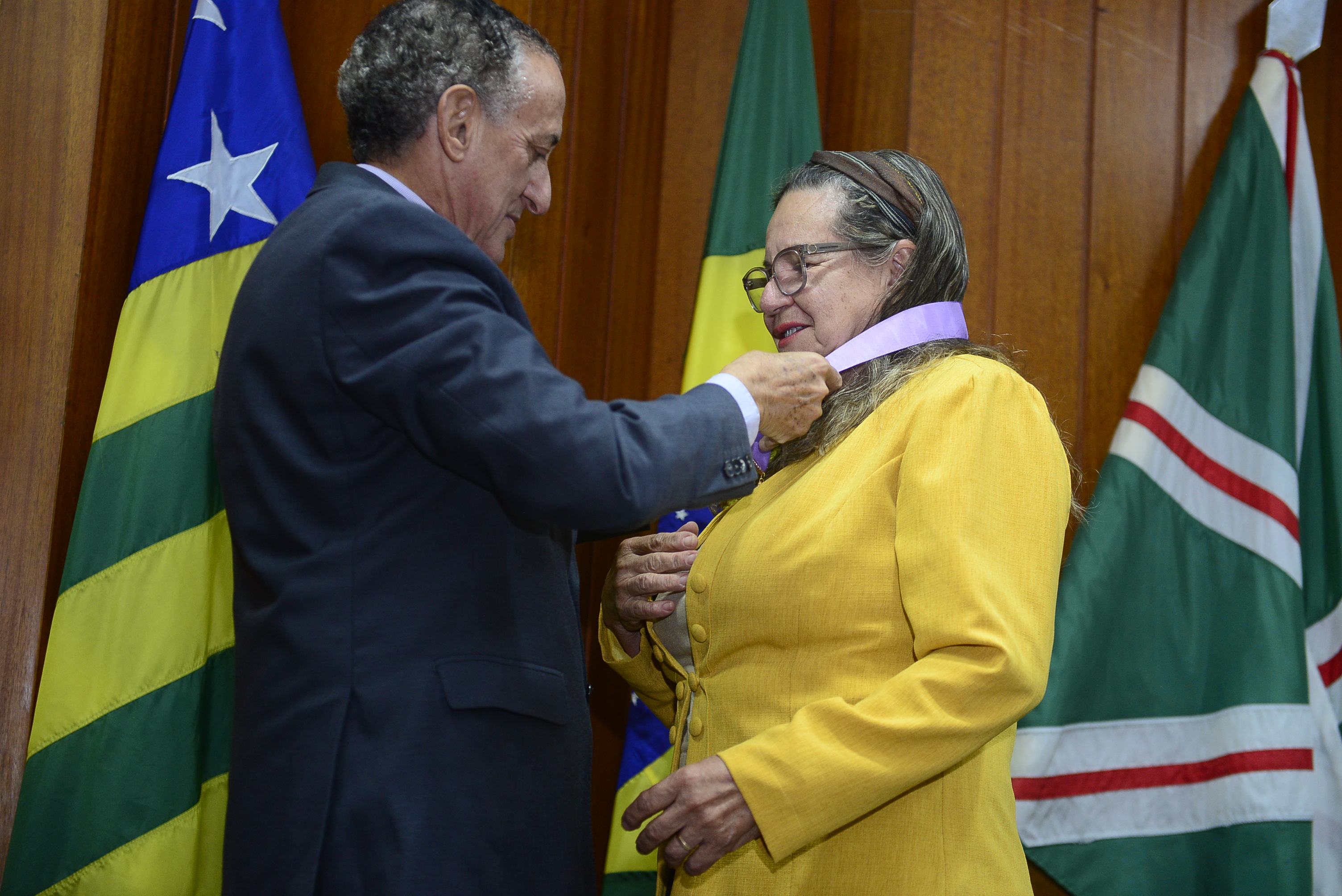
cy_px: 448
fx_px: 2610
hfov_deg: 28.8
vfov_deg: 19.5
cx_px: 671
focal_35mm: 70
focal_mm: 70
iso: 1600
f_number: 4
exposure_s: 1/125
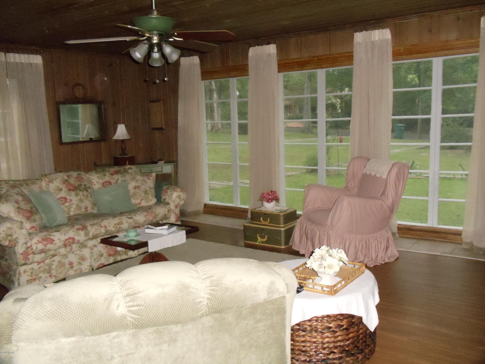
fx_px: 616
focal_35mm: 44
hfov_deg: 42.9
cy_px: 182
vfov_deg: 32.9
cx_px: 242
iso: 800
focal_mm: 6
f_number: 3.5
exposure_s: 1/30
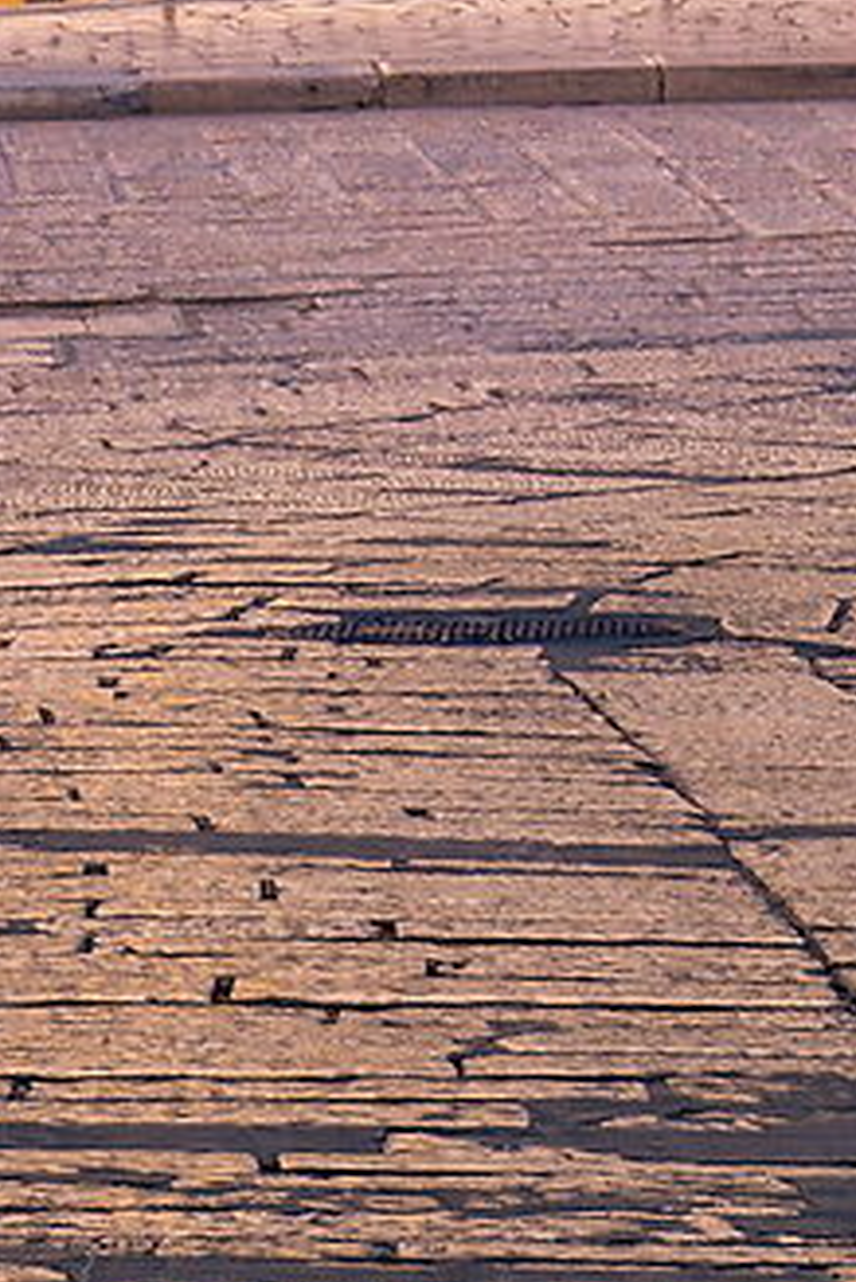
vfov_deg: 5.6
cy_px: -285
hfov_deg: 3.8
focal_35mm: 366
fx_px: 13039
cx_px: 485
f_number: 16
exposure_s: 10
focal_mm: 50
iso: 50
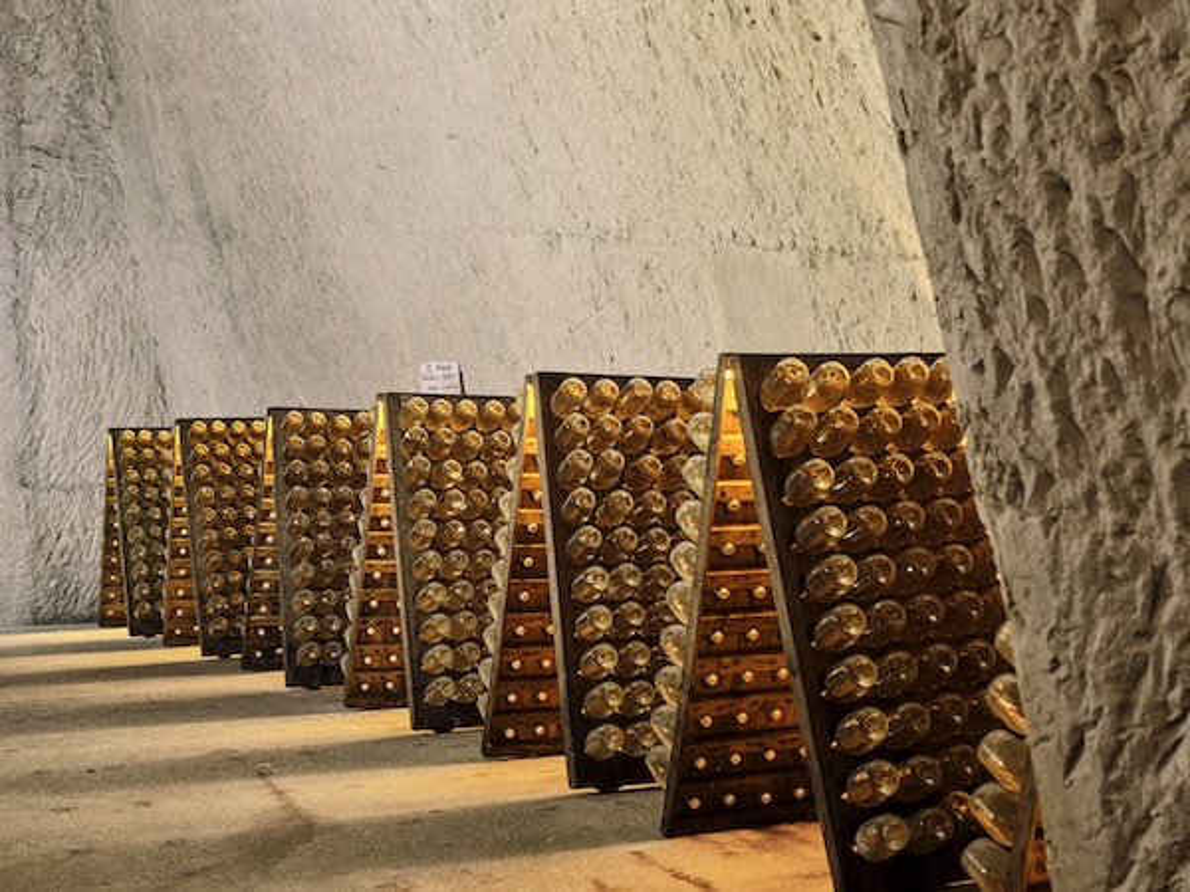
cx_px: 595
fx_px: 1753
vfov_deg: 28.6
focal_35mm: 51
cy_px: 446
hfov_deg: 37.5
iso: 1600
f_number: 11
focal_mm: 64
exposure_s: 1/1.59
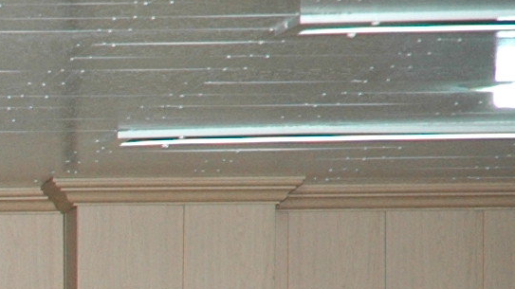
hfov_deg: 3.5
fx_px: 8313
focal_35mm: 609
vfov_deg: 2.0
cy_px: 930
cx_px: -834
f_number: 4.5
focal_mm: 70
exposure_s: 1/60
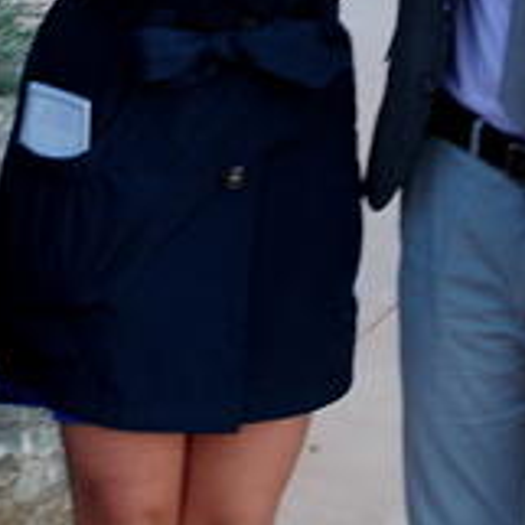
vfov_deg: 14.1
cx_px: 189
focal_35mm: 122
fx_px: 2093
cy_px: -16
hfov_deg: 14.3
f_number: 4
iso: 250
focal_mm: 24
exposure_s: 1/30
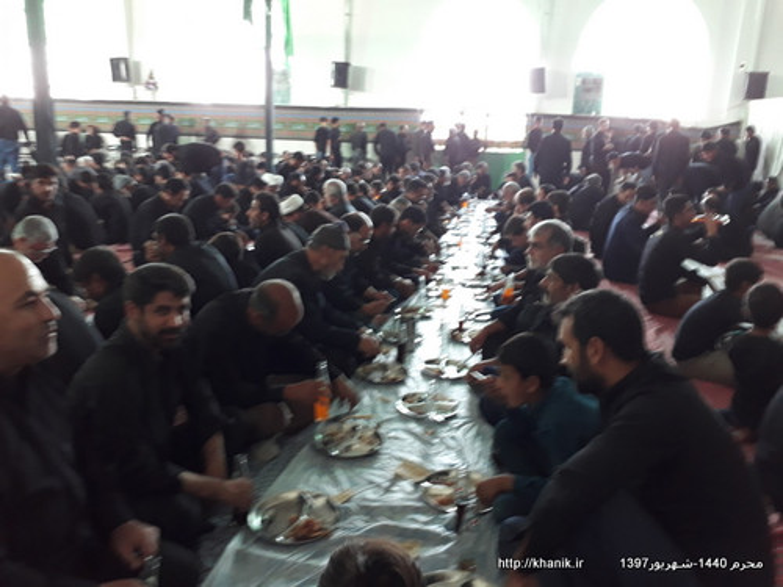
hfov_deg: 65.3
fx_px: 611
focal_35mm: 27
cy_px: 294
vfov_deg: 51.4
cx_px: 392
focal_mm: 3.6
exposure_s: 1/20
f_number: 1.9
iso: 160
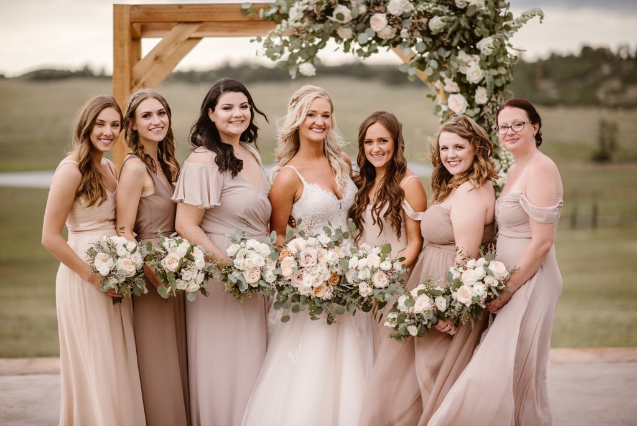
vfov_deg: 16.1
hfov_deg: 23.9
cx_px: 318
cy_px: 213
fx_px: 1505
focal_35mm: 85
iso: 200
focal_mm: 85
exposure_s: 1/2000
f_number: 1.8
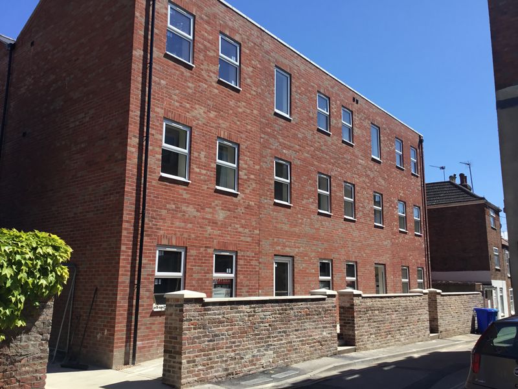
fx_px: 464
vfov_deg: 45.4
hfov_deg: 58.4
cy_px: 194
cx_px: 259
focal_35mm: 31
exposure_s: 1/1148
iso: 25
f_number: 2.4
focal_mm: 3.3
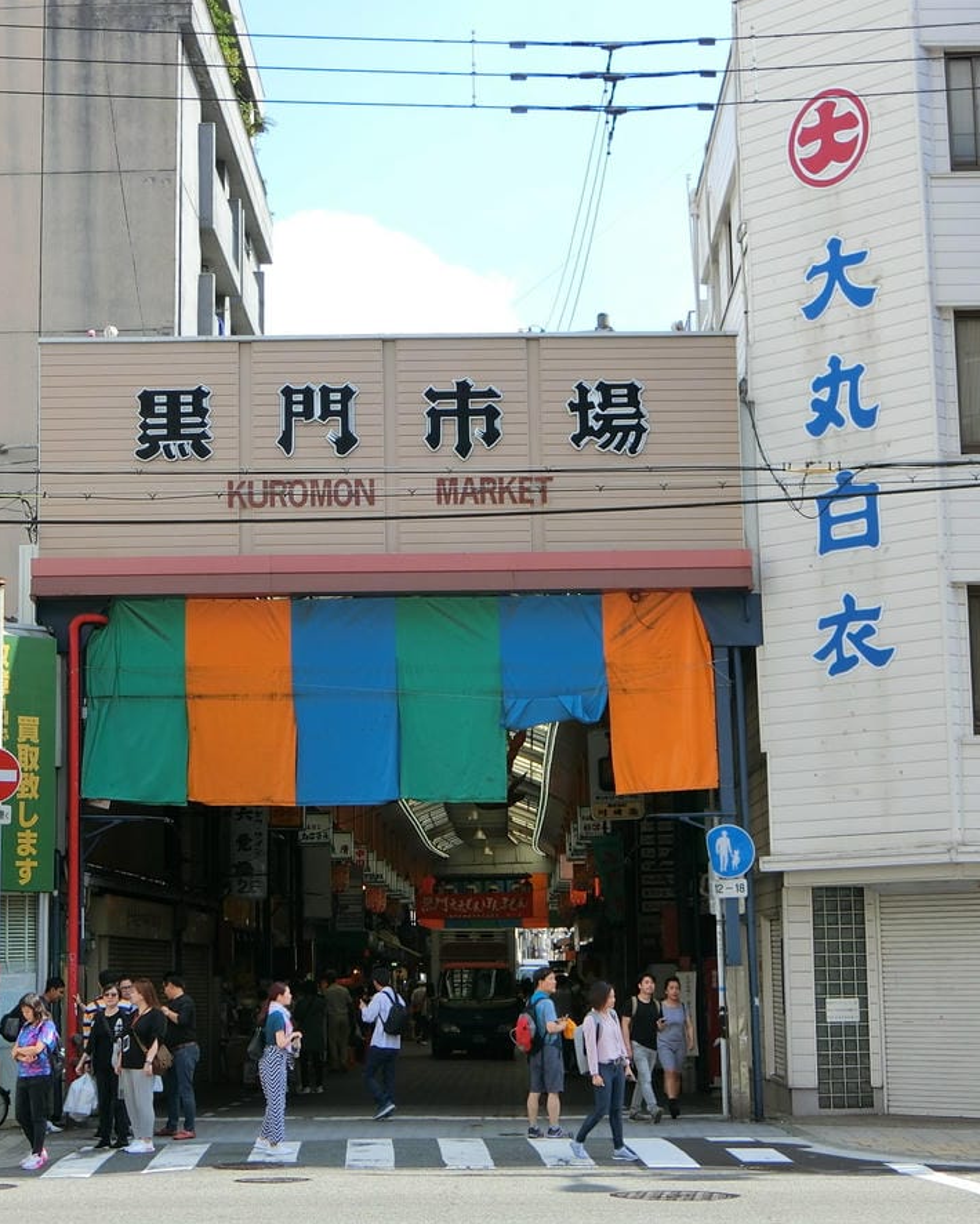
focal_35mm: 66
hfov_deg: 23.1
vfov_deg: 28.7
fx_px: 2392
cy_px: 610
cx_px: 406
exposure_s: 1/400
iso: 80
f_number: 3.7
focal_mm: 11.1
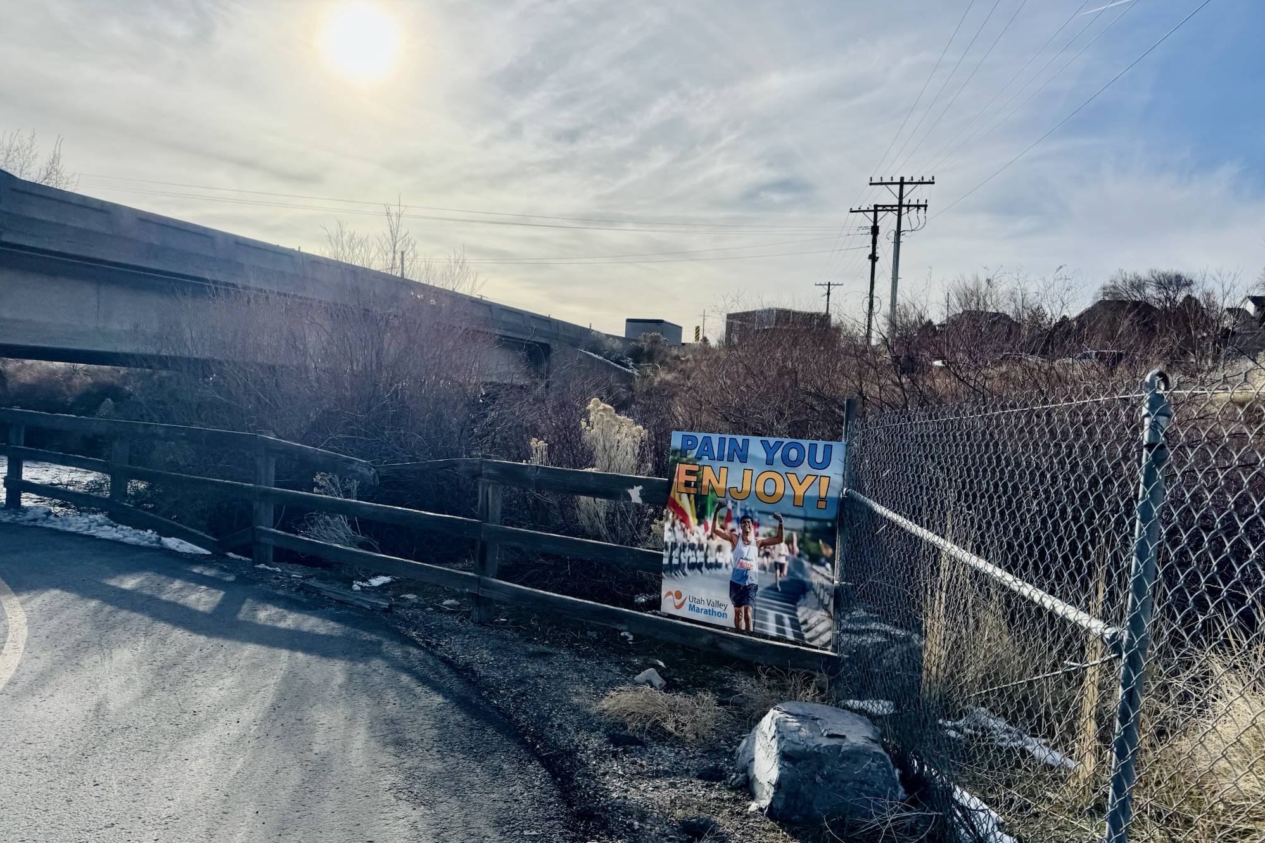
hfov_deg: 71.5
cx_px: 633
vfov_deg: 51.2
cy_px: 468
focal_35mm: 25
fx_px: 878
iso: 64
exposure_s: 1/12346
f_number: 1.78
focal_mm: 6.76
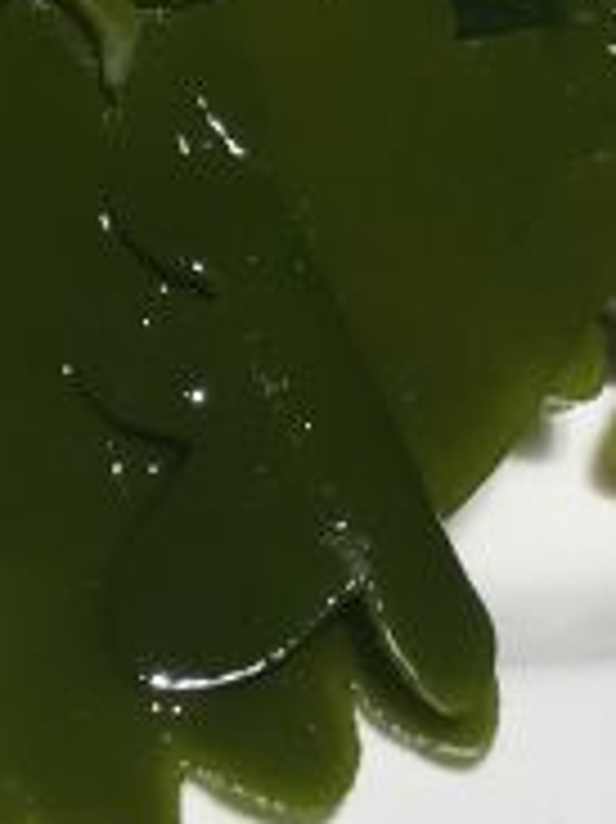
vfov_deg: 17.6
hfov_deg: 12.7
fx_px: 2637
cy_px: 178
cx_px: -306
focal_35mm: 111
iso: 25
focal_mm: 4.15
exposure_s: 1/100
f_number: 2.2
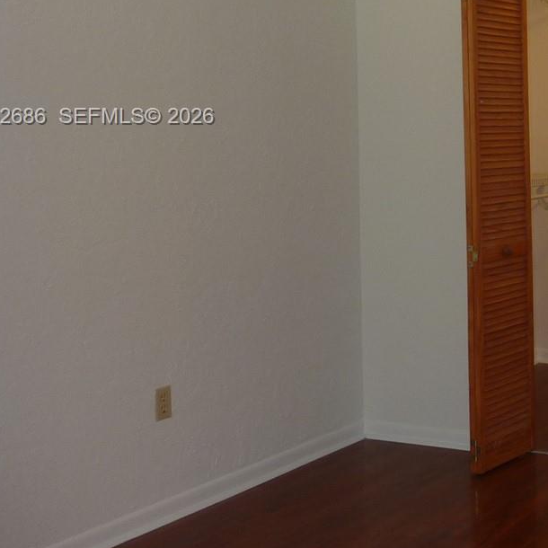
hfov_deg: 26.4
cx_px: 653
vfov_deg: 29.0
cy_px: 118
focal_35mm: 58
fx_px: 1039
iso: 100
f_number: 3.3
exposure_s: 1/30
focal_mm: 4.1
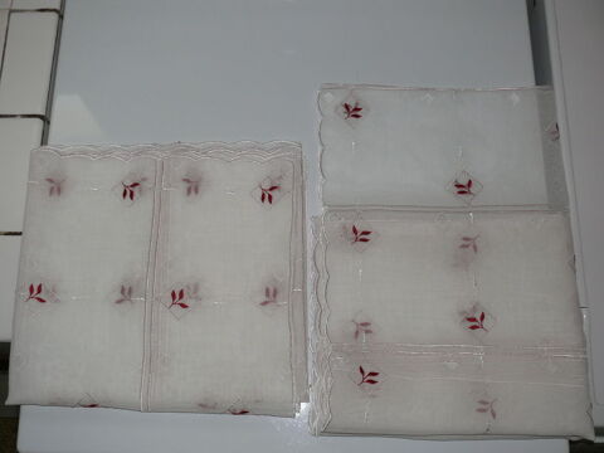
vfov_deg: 36.8
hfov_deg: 47.9
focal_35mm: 39
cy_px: 226
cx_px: 302
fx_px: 680
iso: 100
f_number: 2.8
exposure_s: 1/30
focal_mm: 8.1
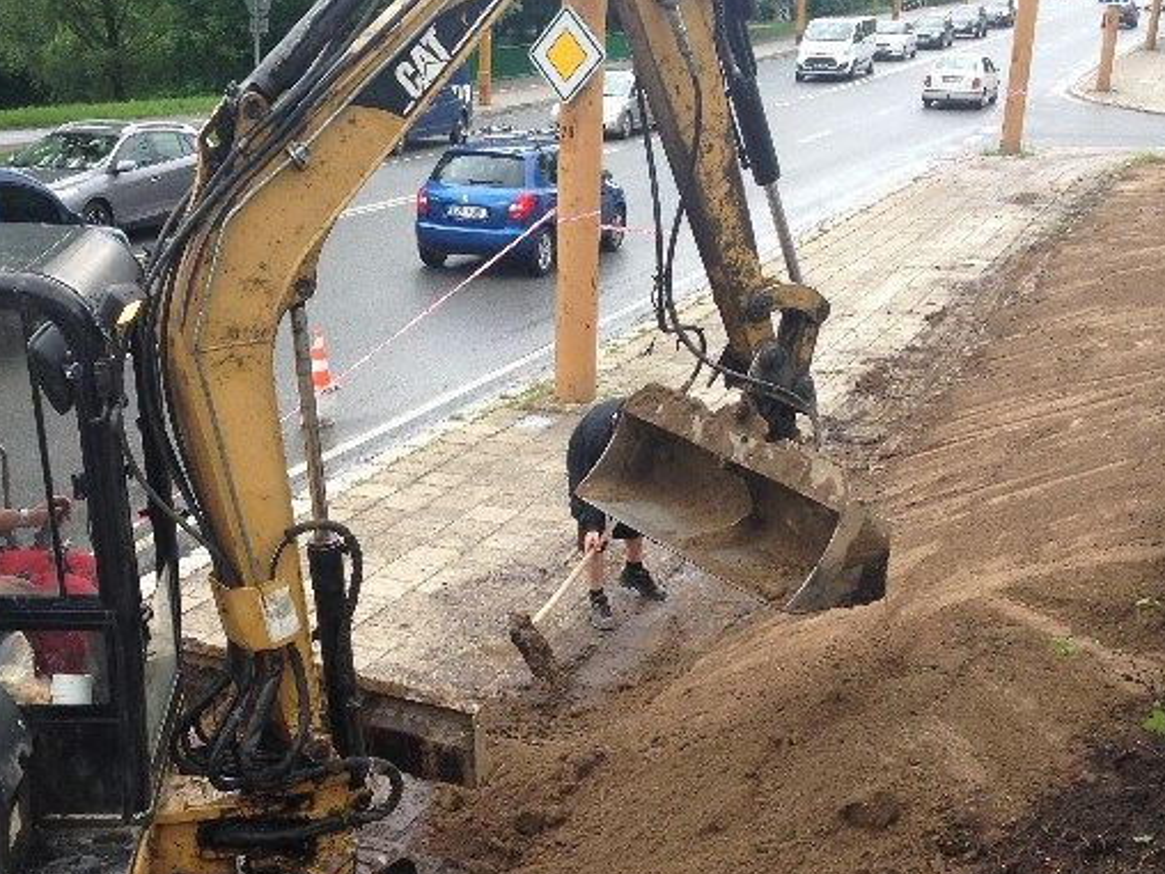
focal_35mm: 52
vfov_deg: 27.8
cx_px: 468
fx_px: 1750
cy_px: 601
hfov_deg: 36.7
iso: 50
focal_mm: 4.12
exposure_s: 1/484
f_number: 2.4
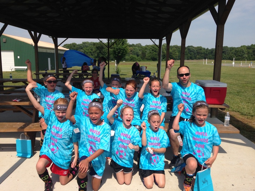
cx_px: 128
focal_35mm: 33
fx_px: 243
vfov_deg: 42.9
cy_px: 96
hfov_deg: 55.4
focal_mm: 4.12
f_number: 2.4
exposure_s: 1/2008
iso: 50
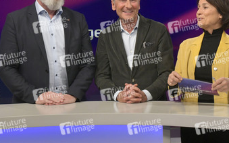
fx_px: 406
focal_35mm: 65
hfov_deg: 31.5
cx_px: 127
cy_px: 42
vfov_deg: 19.9
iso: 2000
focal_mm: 48
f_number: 7.1
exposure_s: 1/200
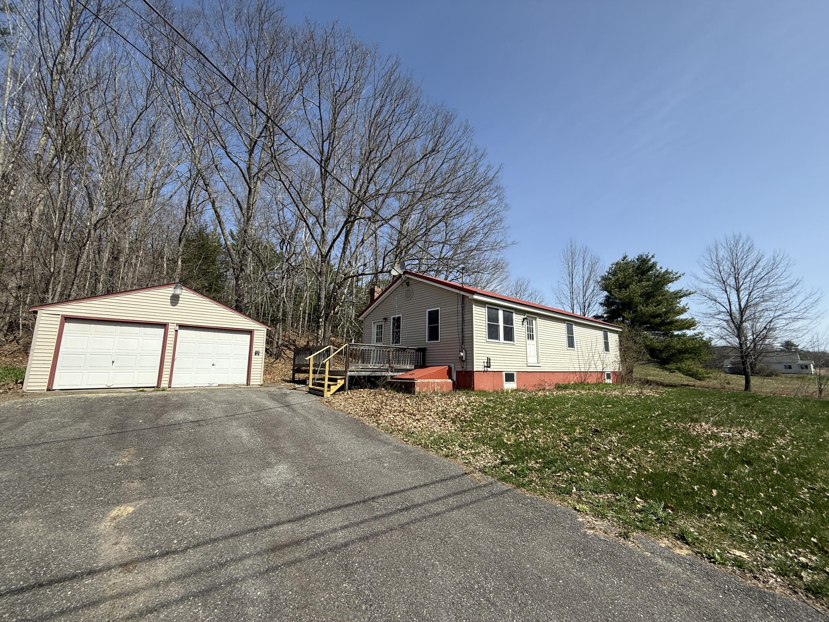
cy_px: 311
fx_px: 335
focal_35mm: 14
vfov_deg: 85.7
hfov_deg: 102.1
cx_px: 414
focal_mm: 2.22
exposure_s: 1/1848
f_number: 2.2
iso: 50
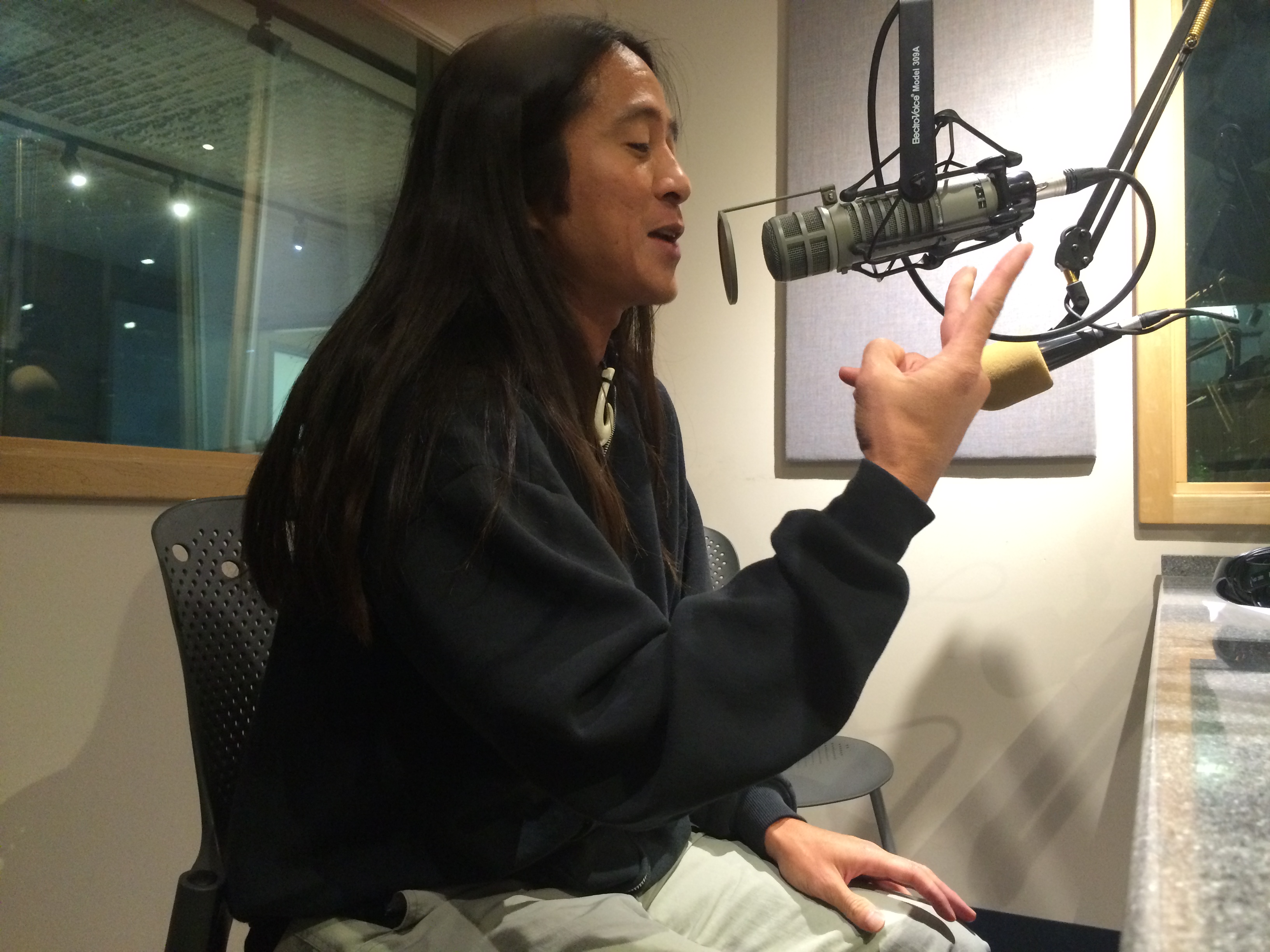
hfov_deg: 61.7
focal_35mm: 29
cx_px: 635
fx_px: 1064
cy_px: 476
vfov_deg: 48.2
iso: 250
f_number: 2.2
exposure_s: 1/30
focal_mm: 4.15
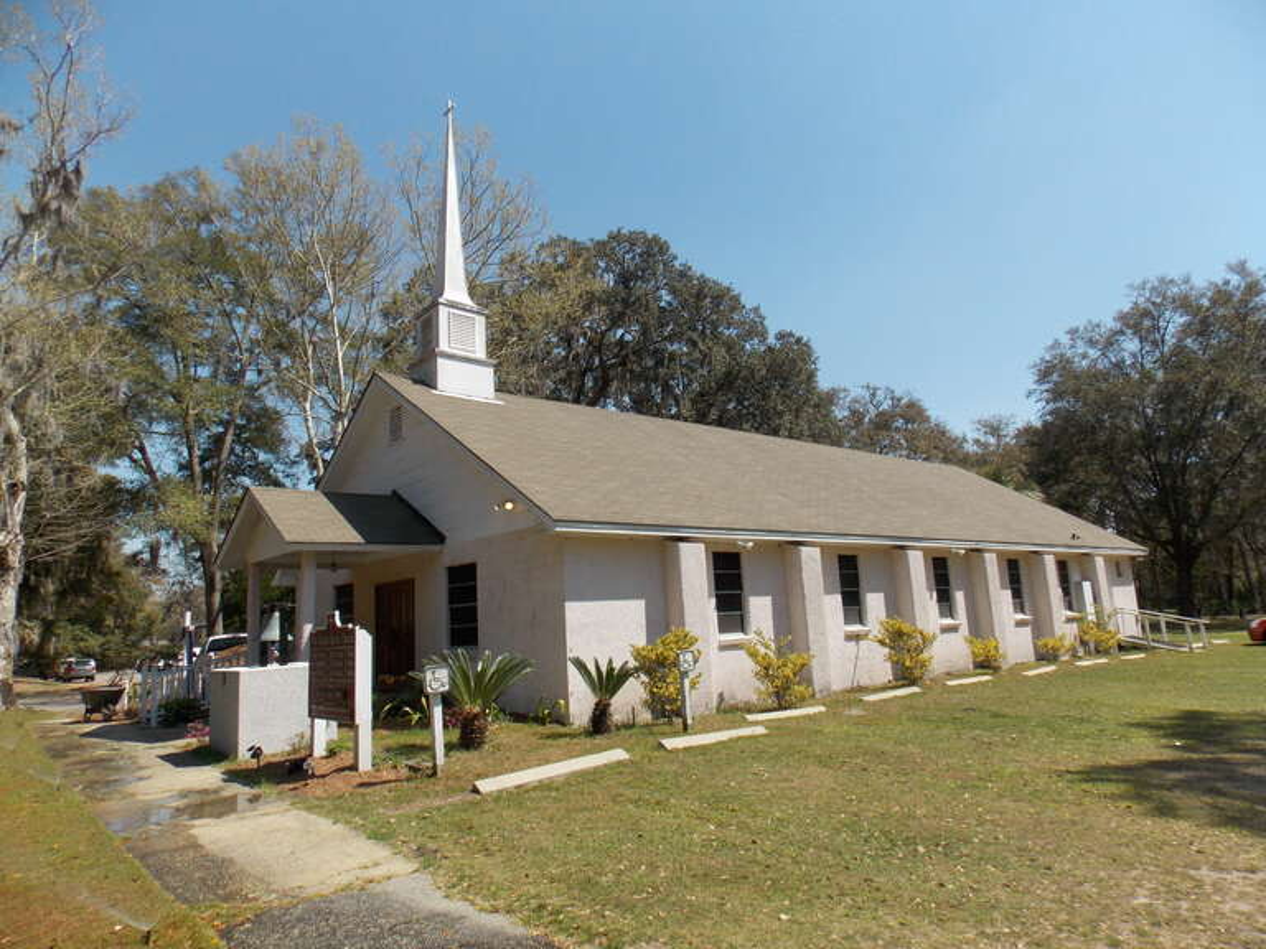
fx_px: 841
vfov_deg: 58.9
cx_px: 633
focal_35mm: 23
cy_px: 474
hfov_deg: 73.9
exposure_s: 1/1000
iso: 80
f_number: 3.1
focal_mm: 4
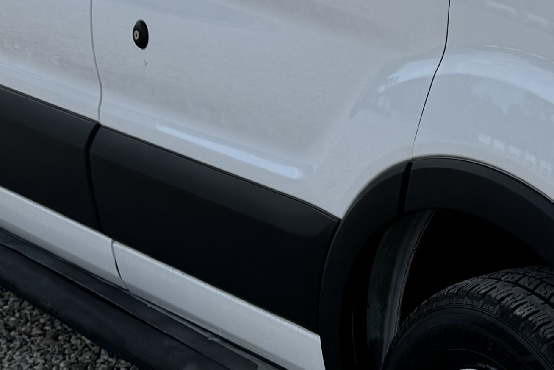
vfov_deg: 12.5
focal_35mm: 109
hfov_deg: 18.0
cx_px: 631
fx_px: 1677
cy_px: 108
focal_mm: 6.76
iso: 80
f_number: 1.78
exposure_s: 1/3413
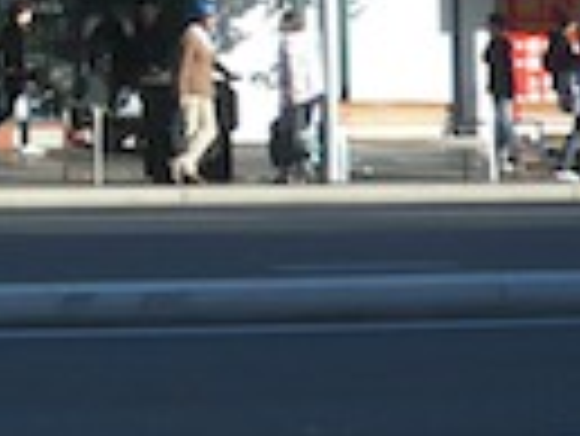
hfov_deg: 10.8
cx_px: -567
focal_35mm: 167
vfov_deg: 8.6
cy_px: -306
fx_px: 2801
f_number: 3.1
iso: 100
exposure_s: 1/640
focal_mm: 5.8
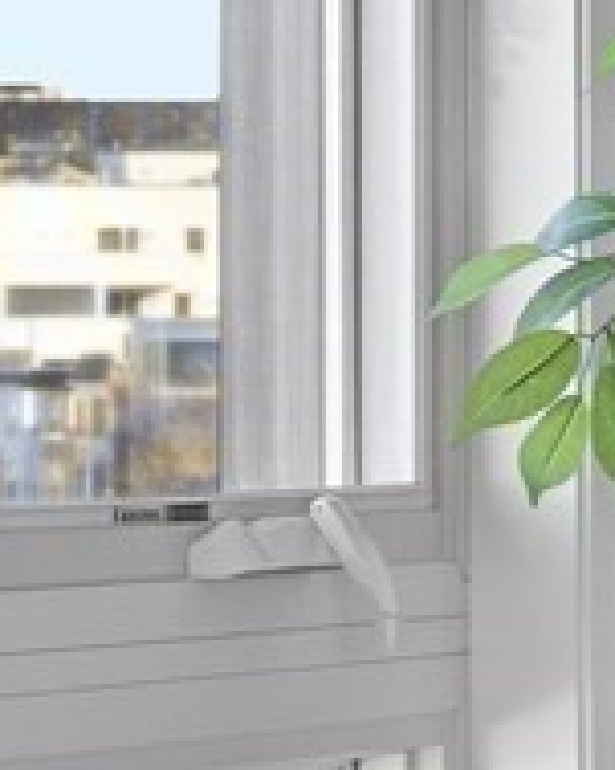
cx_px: 4089
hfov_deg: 3.8
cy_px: 332
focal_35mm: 326
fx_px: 7423
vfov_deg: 5.9
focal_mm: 32
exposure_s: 1/13
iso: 320
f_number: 7.1
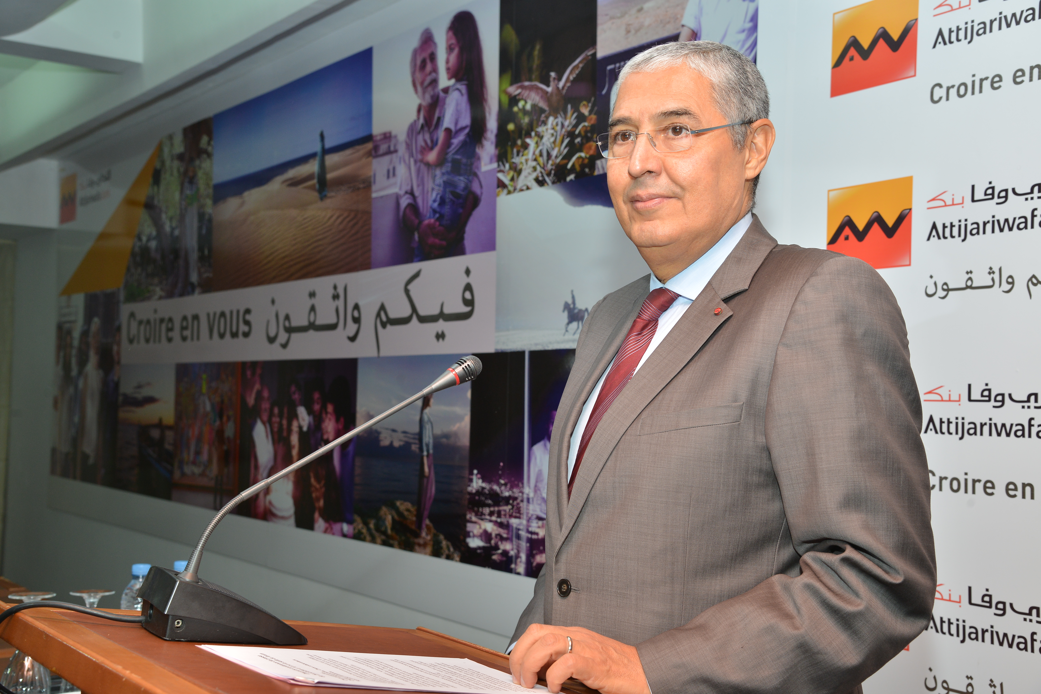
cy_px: 347
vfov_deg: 29.2
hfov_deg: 42.7
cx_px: 520
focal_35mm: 46
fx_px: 1330
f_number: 8
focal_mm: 46
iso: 400
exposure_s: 1/125
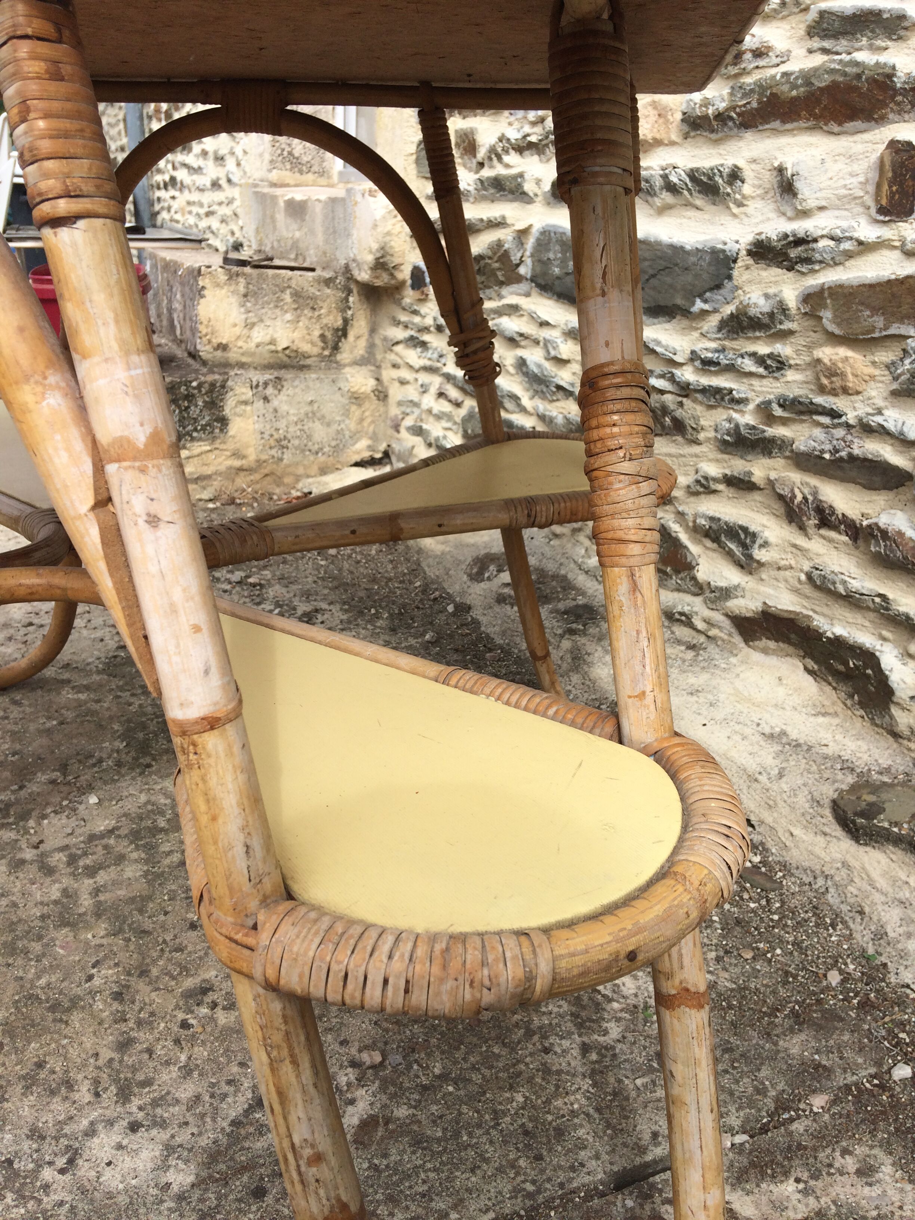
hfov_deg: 48.2
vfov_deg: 61.7
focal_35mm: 29
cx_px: 458
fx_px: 1022
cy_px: 610
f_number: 2.2
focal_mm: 4.15
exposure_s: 1/1325
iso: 32
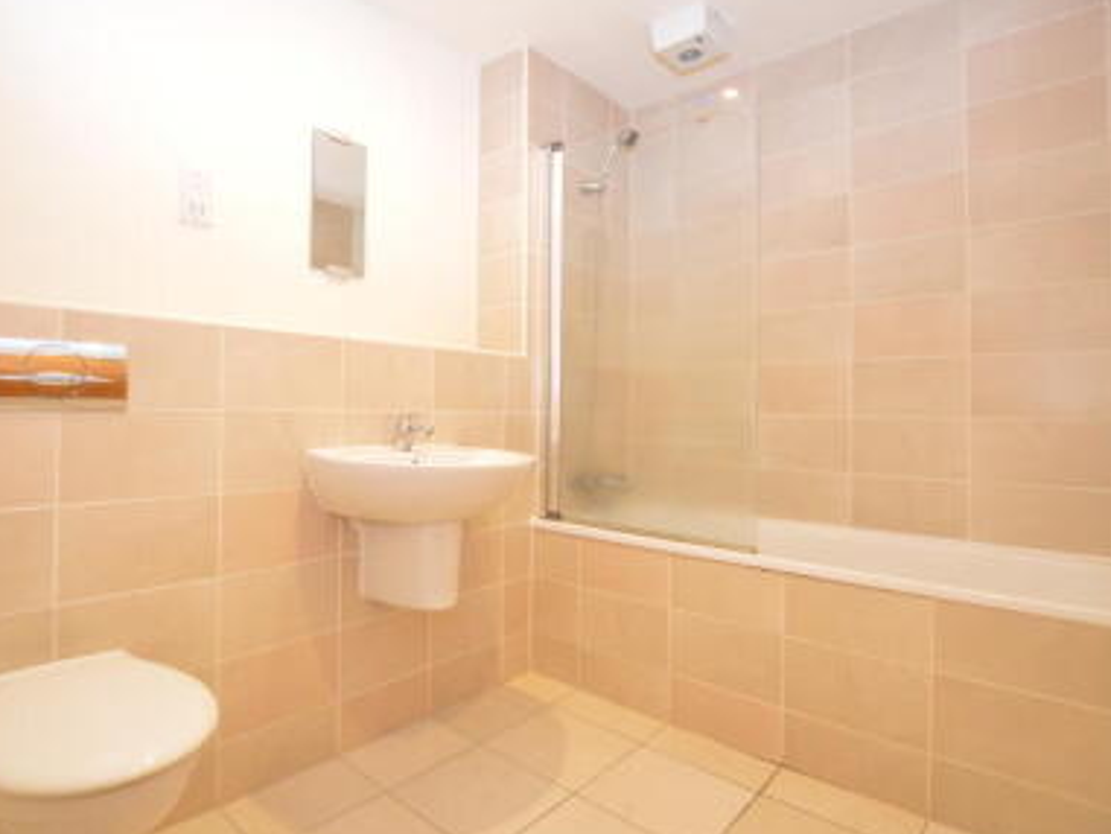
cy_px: 398
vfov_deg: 71.6
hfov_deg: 87.2
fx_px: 578
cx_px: 475
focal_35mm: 18
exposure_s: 1/60
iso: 2200
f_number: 3.5
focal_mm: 10
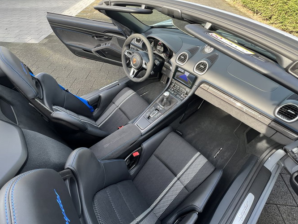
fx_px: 129
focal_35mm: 15
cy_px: 102
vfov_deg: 81.5
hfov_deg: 98.1
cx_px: 140
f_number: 1.8
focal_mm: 1.57
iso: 50
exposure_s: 1/99
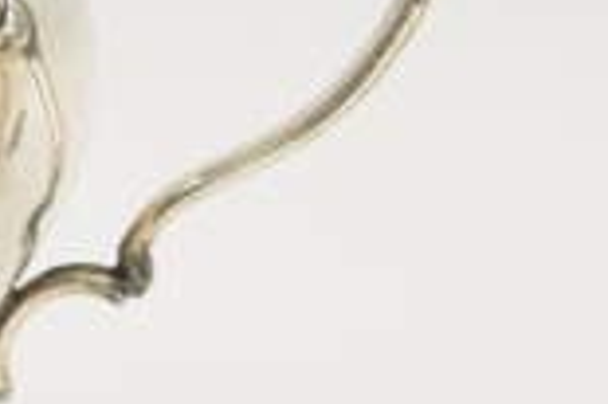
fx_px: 5754
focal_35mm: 341
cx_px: -412
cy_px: 163
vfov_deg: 4.0
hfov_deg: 6.0
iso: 100
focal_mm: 55
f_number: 9
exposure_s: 1/125
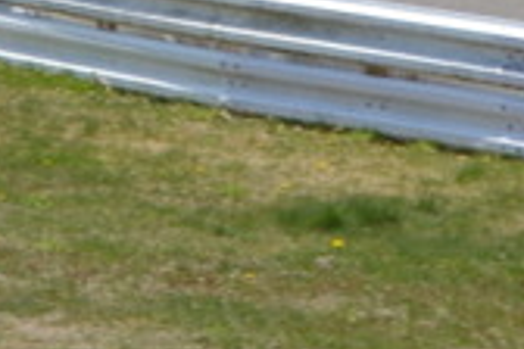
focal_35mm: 1099
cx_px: 56
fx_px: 15995
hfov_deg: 1.9
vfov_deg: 1.2
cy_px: -405
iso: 200
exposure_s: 1/350
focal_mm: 120
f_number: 9.5
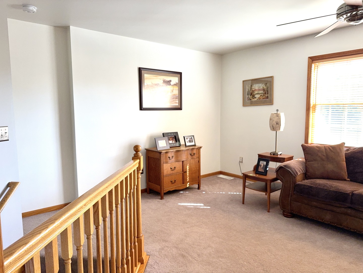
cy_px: 136
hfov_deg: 71.6
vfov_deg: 56.8
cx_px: 182
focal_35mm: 24
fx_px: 252
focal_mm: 6.76
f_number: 1.78
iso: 200
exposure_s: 1/121
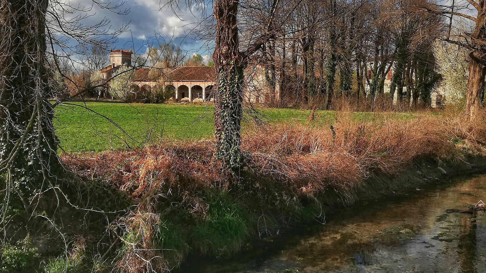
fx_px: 515
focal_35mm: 40
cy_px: 133
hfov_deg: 50.5
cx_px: 242
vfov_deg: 29.7
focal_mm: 3.81
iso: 50
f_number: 2.2
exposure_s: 1/1266
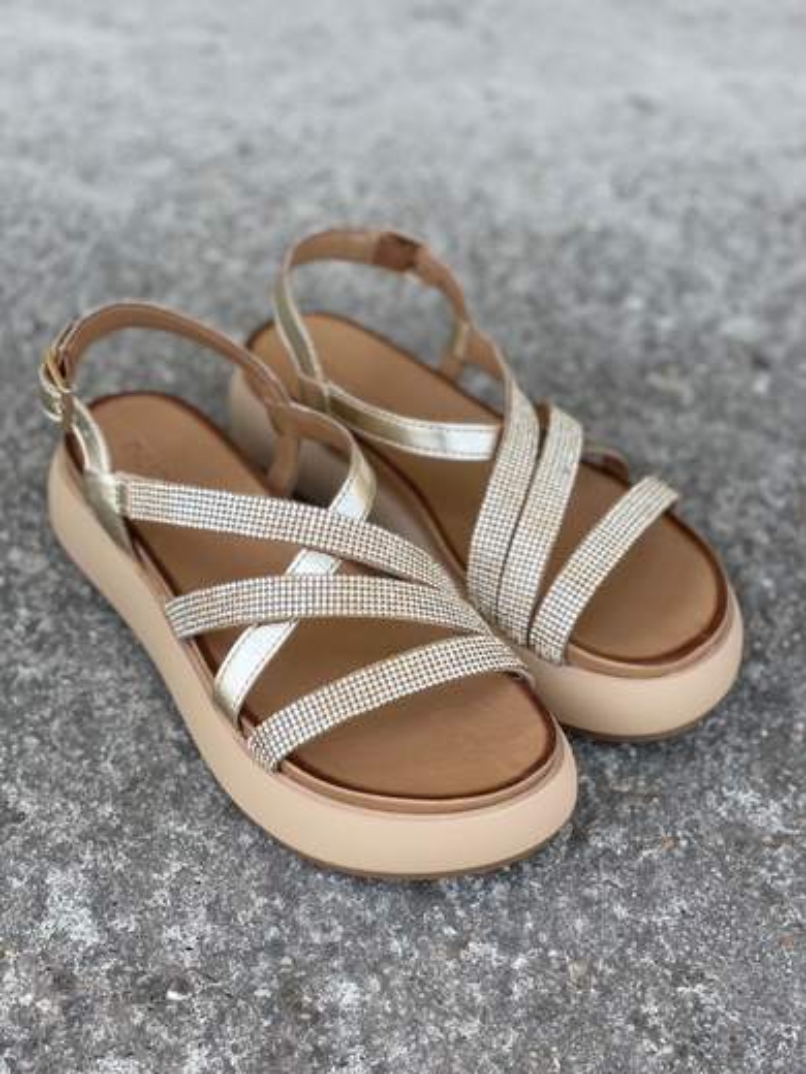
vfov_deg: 36.8
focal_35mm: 52
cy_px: 537
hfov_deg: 28.0
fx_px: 1614
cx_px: 403
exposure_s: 1/271
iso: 32
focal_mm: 6
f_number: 2
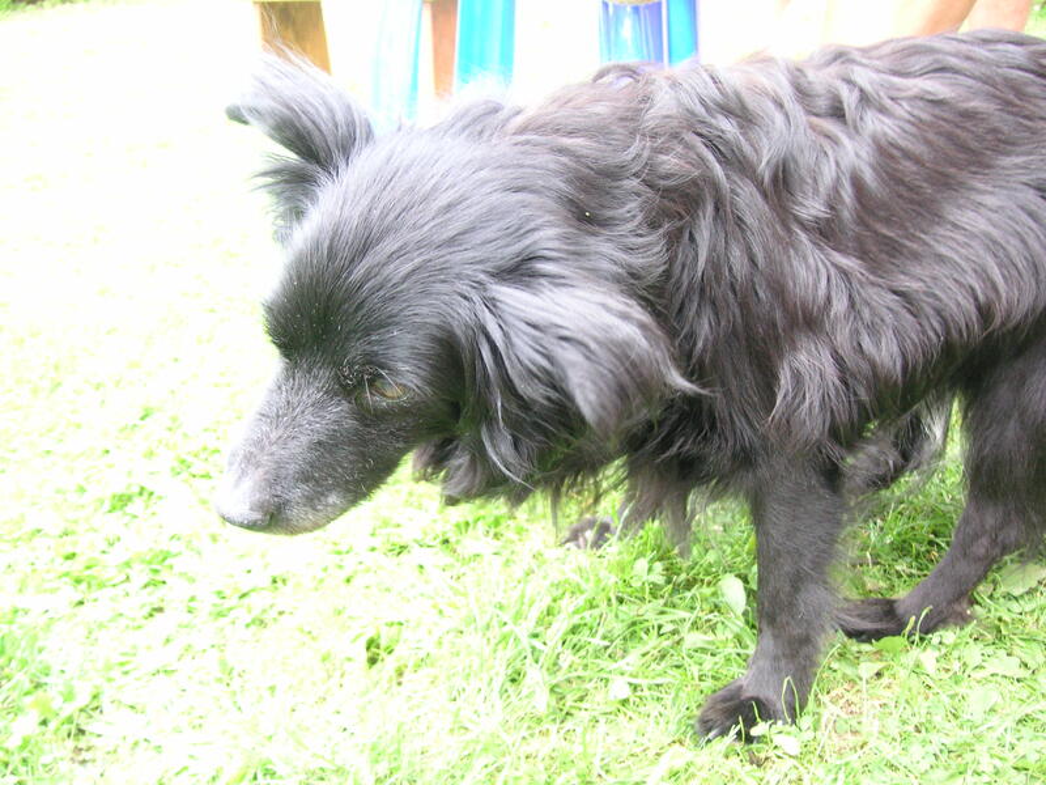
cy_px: 392
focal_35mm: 37
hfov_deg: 50.1
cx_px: 523
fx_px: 1118
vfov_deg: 38.7
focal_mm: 6.1
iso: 100
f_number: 2.8
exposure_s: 1/20
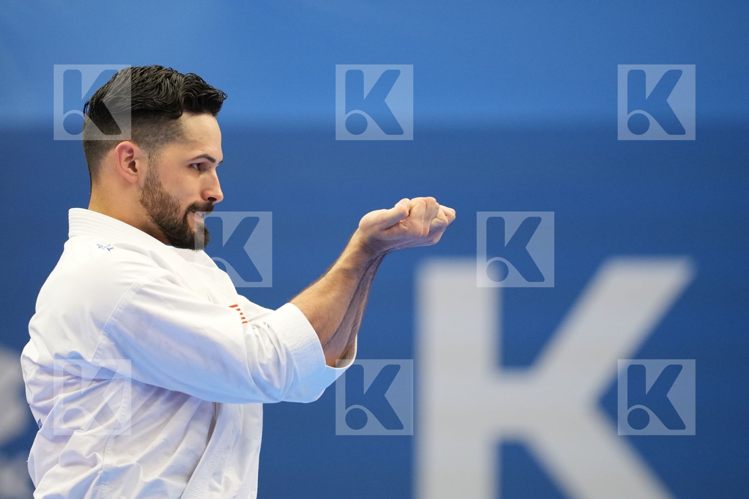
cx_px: 374
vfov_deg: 4.6
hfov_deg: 6.9
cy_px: 250
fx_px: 6241
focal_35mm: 300
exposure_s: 1/500
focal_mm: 200
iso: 1600
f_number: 2.8
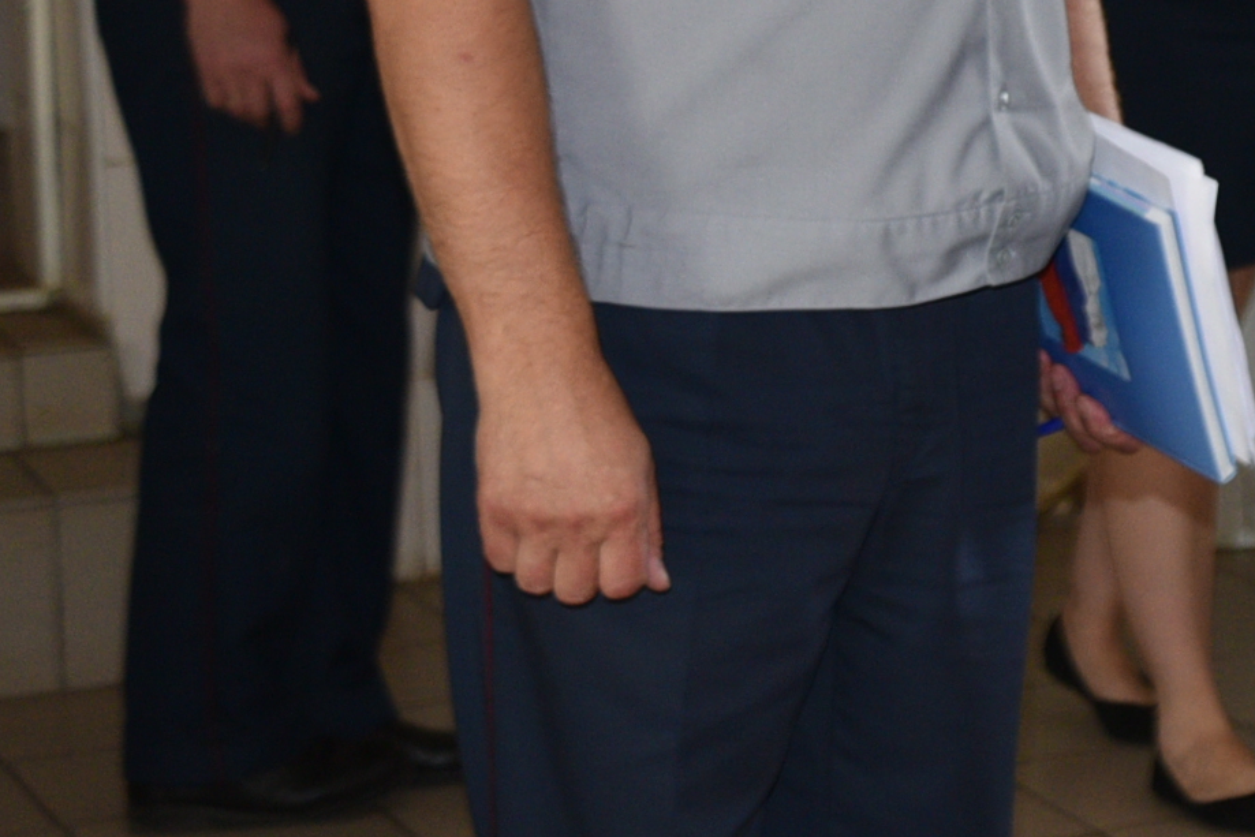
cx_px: 1814
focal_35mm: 144
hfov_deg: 13.5
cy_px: -273
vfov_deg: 9.4
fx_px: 5020
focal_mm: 44
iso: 800
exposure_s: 1/80
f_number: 4.2
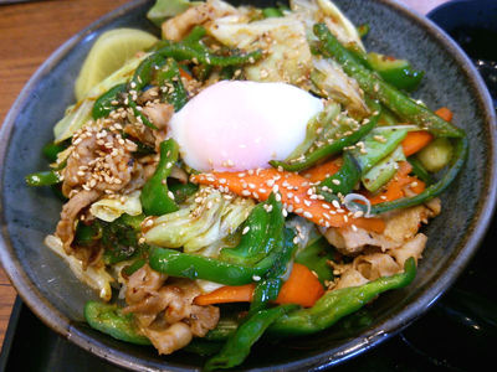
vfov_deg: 46.8
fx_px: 431
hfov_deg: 60.0
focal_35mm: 30
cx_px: 248
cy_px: 186
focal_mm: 4.06
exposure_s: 1/40
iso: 100
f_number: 1.94
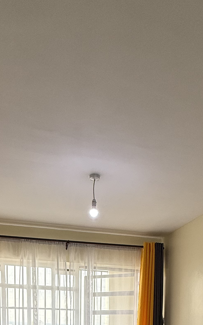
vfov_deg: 40.2
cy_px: 369
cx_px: 113
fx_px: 336
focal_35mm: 38
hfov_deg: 33.5
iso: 100
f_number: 2.2
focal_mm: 2.22
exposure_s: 1/99
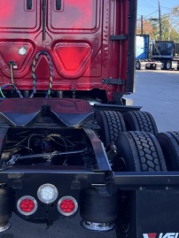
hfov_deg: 25.0
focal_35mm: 58
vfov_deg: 33.0
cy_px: 86
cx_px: 49
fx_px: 400
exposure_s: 1/797
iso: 50
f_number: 1.5
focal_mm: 5.7
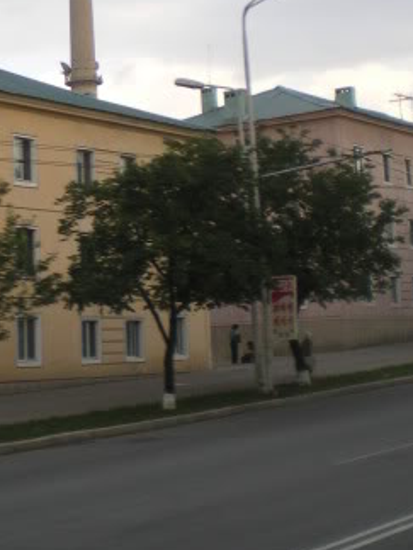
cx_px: 61
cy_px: 85
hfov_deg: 16.4
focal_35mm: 89
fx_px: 1416
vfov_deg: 21.6
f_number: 3.1
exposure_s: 1/125
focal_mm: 6.3
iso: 50
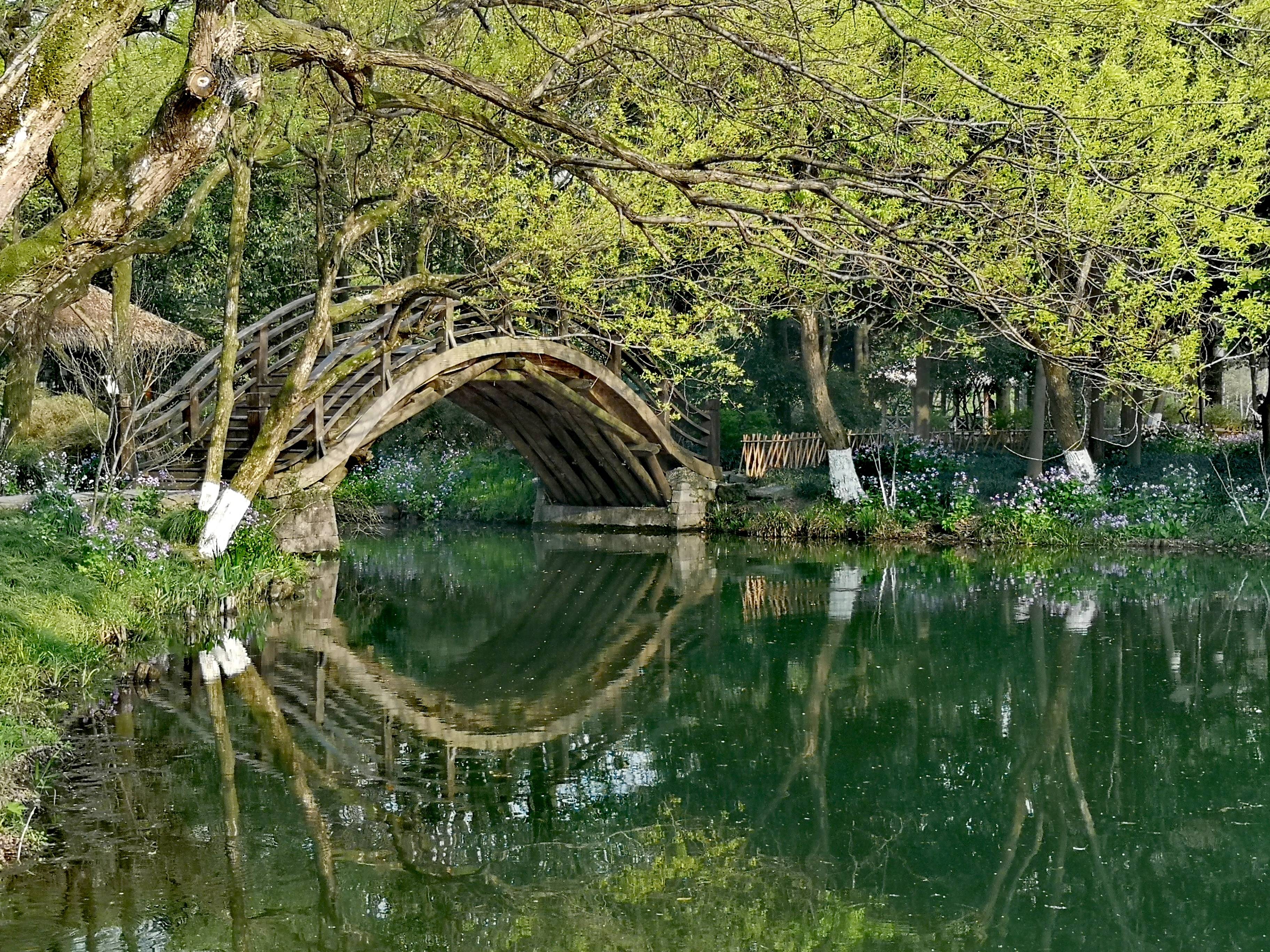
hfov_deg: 28.2
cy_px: 476
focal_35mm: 69
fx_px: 2531
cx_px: 635
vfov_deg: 21.3
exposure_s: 1/514
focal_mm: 3.95
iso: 50
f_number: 1.8
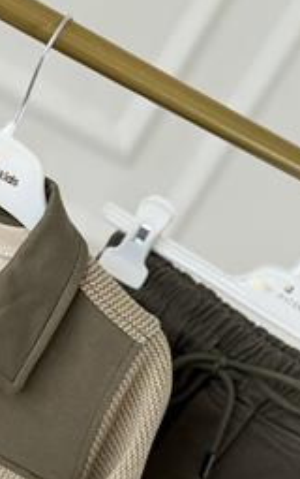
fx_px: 1387
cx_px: -32
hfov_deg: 12.1
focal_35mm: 106
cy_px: 459
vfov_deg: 19.2
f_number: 1.78
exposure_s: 1/121
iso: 80
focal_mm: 6.76
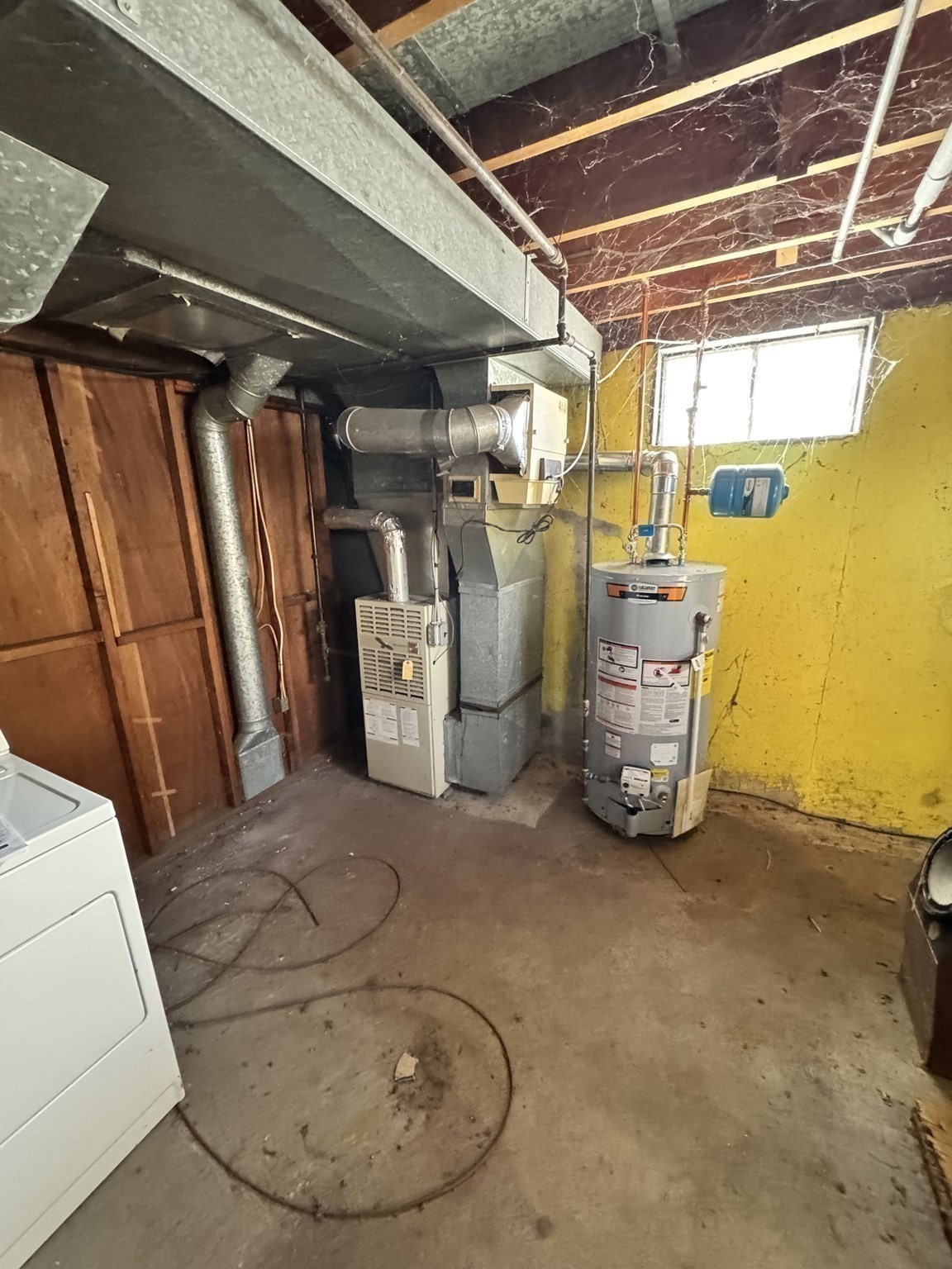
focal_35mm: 14
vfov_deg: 102.1
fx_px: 513
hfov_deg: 85.7
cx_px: 476
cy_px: 634
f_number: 2.2
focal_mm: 2.22
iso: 1250
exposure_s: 1/60
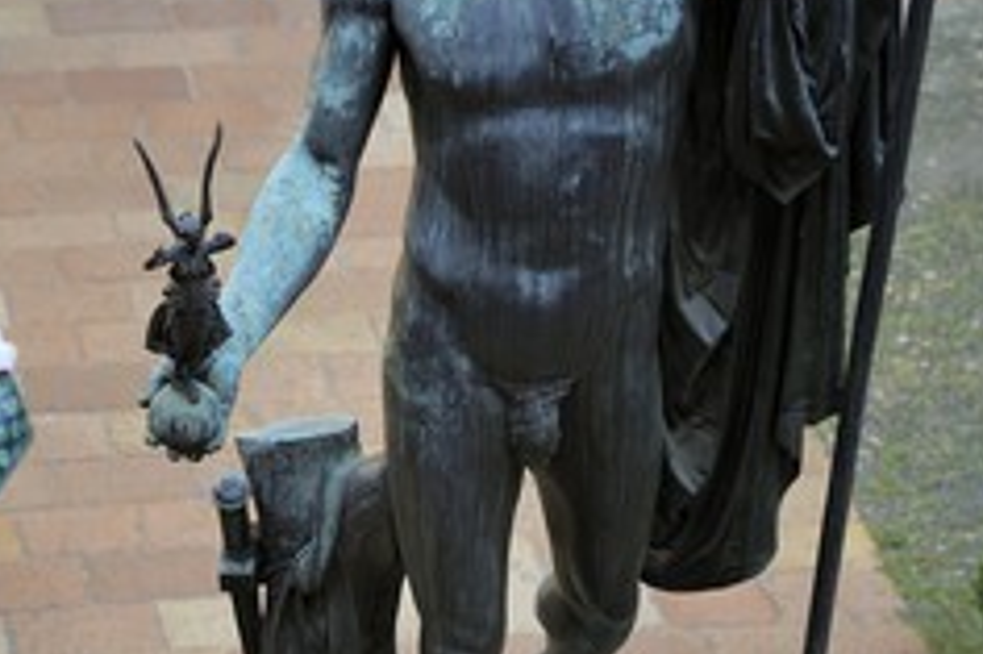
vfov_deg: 5.5
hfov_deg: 8.3
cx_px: 292
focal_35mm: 249
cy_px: 187
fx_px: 6794
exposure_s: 1/320
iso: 200
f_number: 4
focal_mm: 140
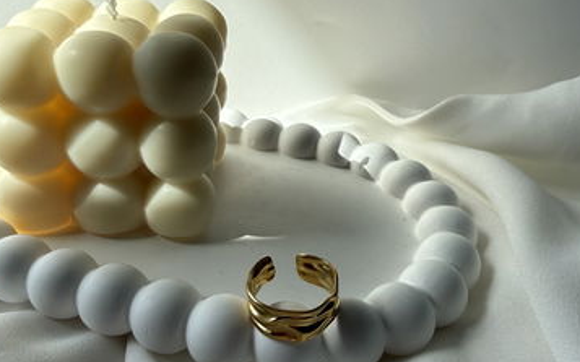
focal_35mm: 38
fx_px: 601
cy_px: 241
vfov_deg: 33.3
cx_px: 278
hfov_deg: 51.5
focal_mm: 2.22
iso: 64
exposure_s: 1/1139
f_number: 2.2
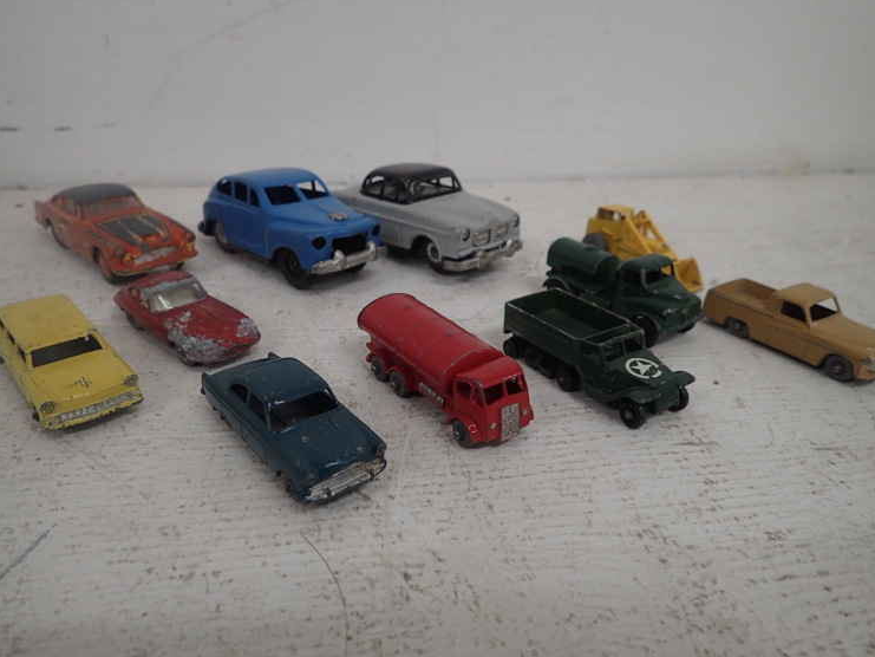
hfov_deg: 65.3
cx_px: 432
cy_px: 341
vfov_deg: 51.4
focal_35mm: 27
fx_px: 683
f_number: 2
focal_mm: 4.5
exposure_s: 1/80
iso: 100
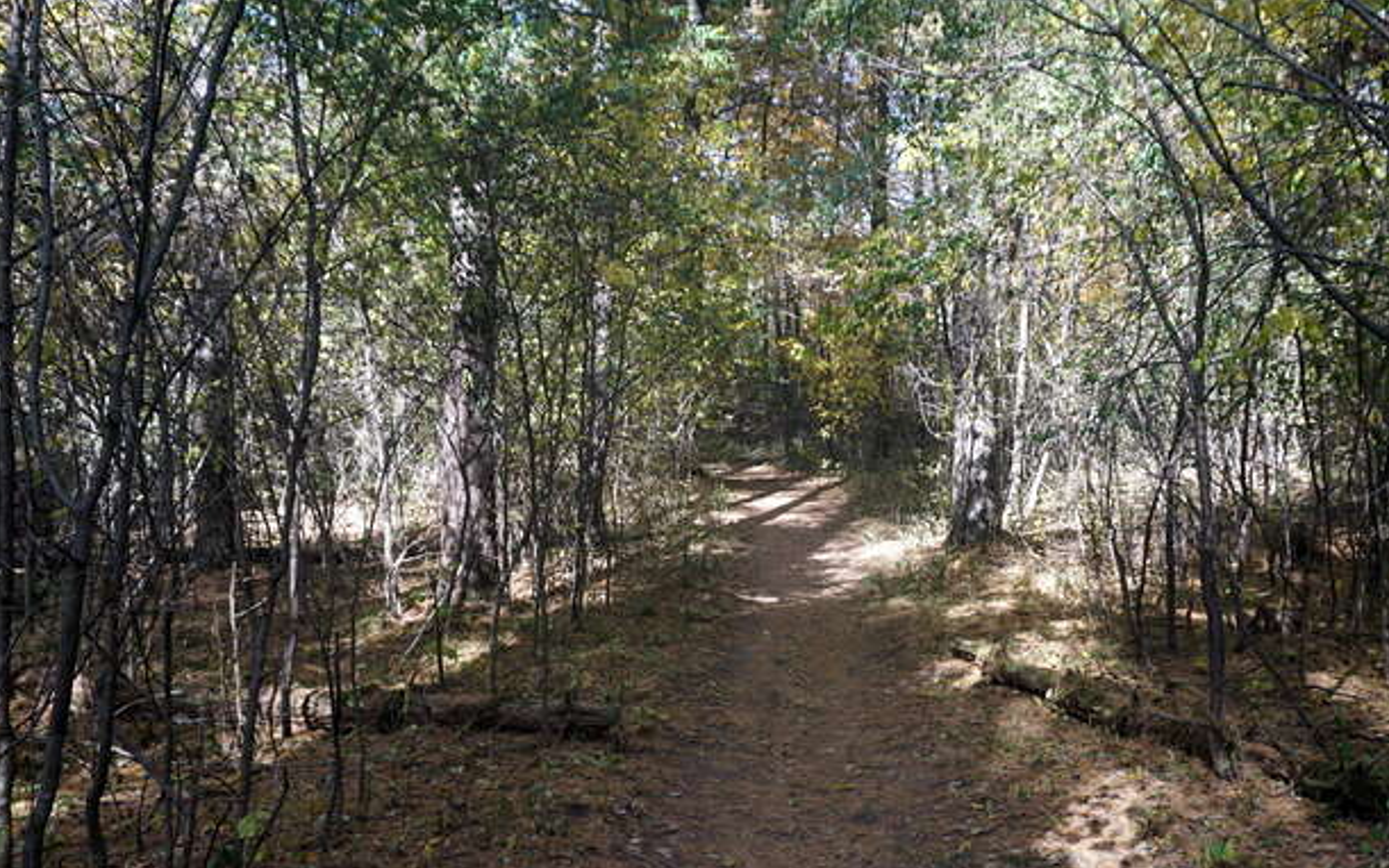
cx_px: 789
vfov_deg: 39.4
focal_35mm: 32
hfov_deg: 59.4
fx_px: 1211
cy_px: 494
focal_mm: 16
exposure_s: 1/160
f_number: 4
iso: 160
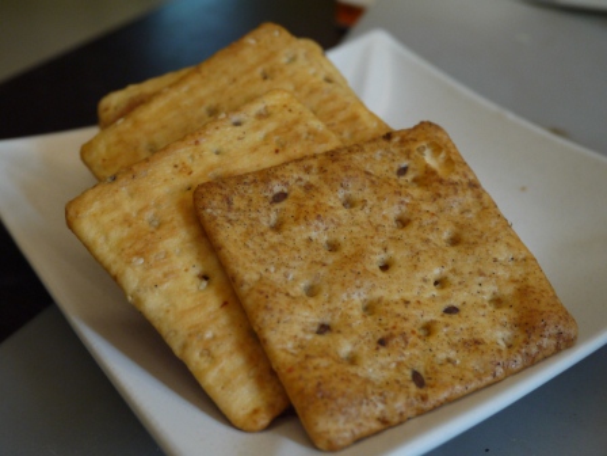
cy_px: 228
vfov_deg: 32.9
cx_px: 304
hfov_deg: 42.9
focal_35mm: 44
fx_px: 772
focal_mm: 22
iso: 800
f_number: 4.7
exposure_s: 1/60
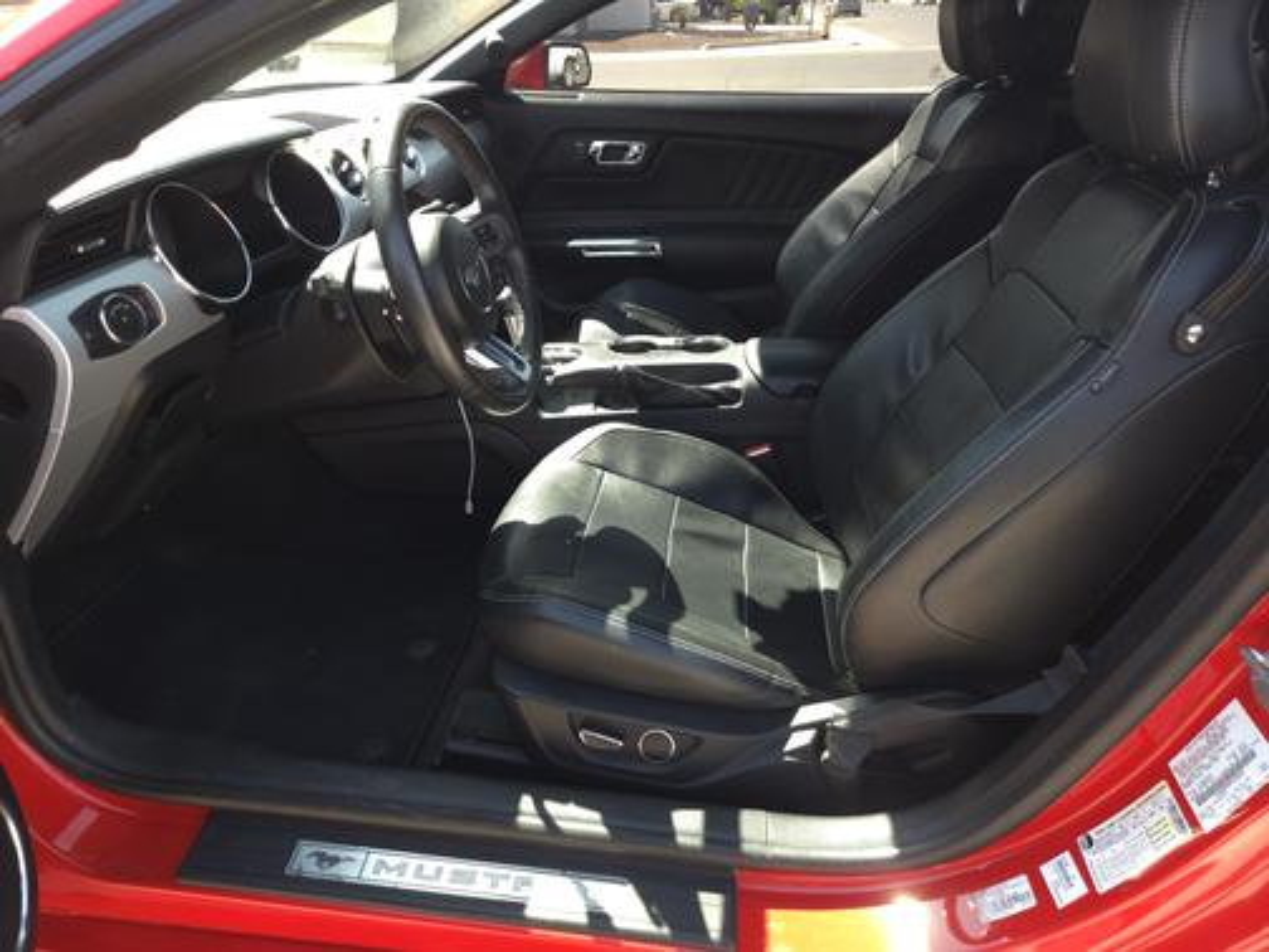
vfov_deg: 58.9
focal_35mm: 23
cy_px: 476
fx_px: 843
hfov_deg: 73.9
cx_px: 634
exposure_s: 1/152
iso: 50
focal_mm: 5.4
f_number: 1.8
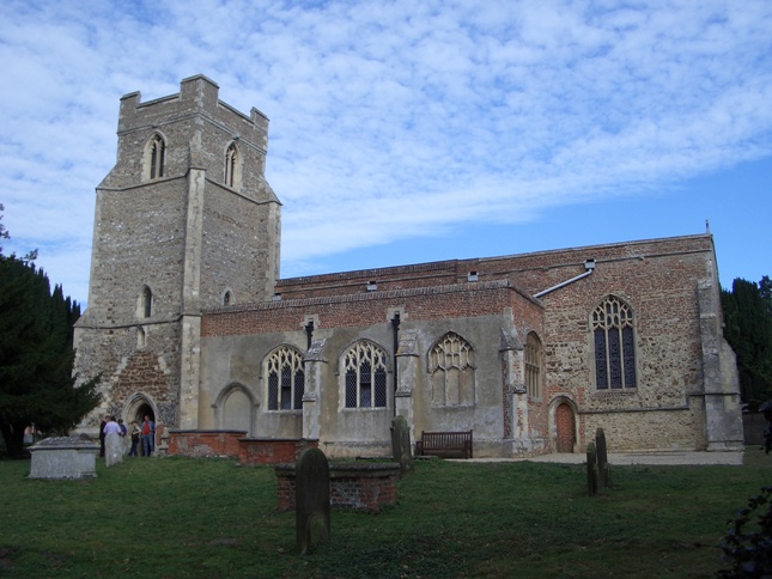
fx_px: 781
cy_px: 290
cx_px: 386
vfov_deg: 40.7
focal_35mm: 35
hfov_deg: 52.6
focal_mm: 5.8
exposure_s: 1/400
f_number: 4.3
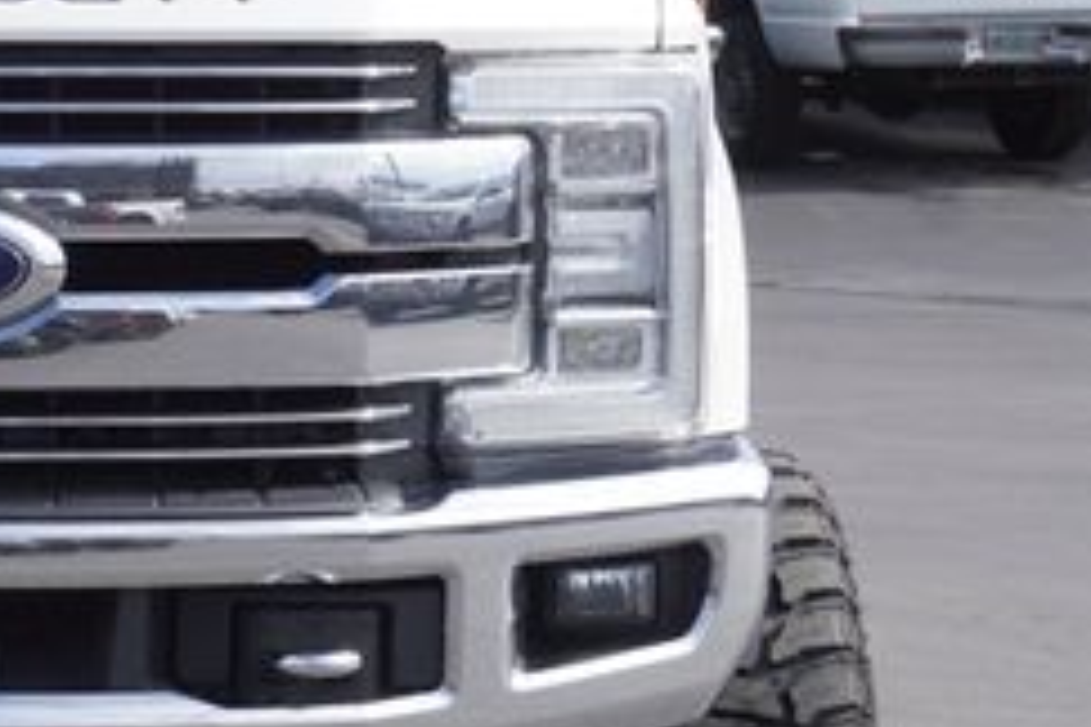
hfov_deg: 13.7
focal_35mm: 146
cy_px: 355
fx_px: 4434
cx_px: -99
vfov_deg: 9.4
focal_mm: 37
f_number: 9
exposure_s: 1/160
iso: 100
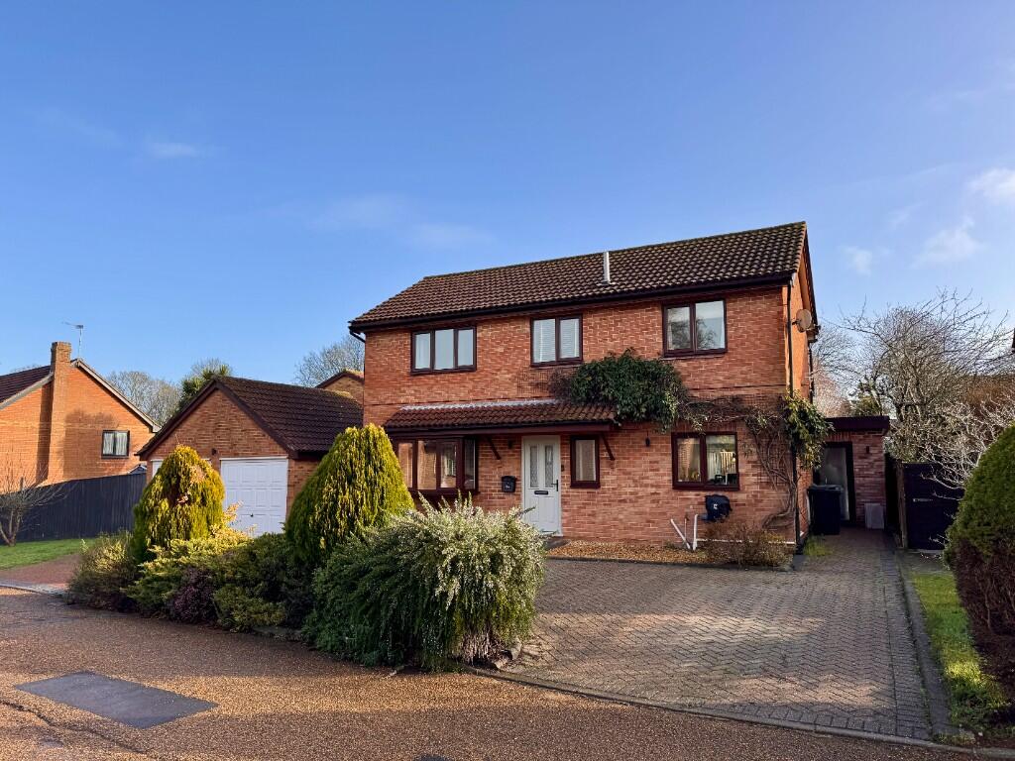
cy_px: 380
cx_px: 508
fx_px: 704
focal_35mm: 24
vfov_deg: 56.8
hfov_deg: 71.6
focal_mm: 6.76
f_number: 1.78
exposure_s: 1/2105
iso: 80
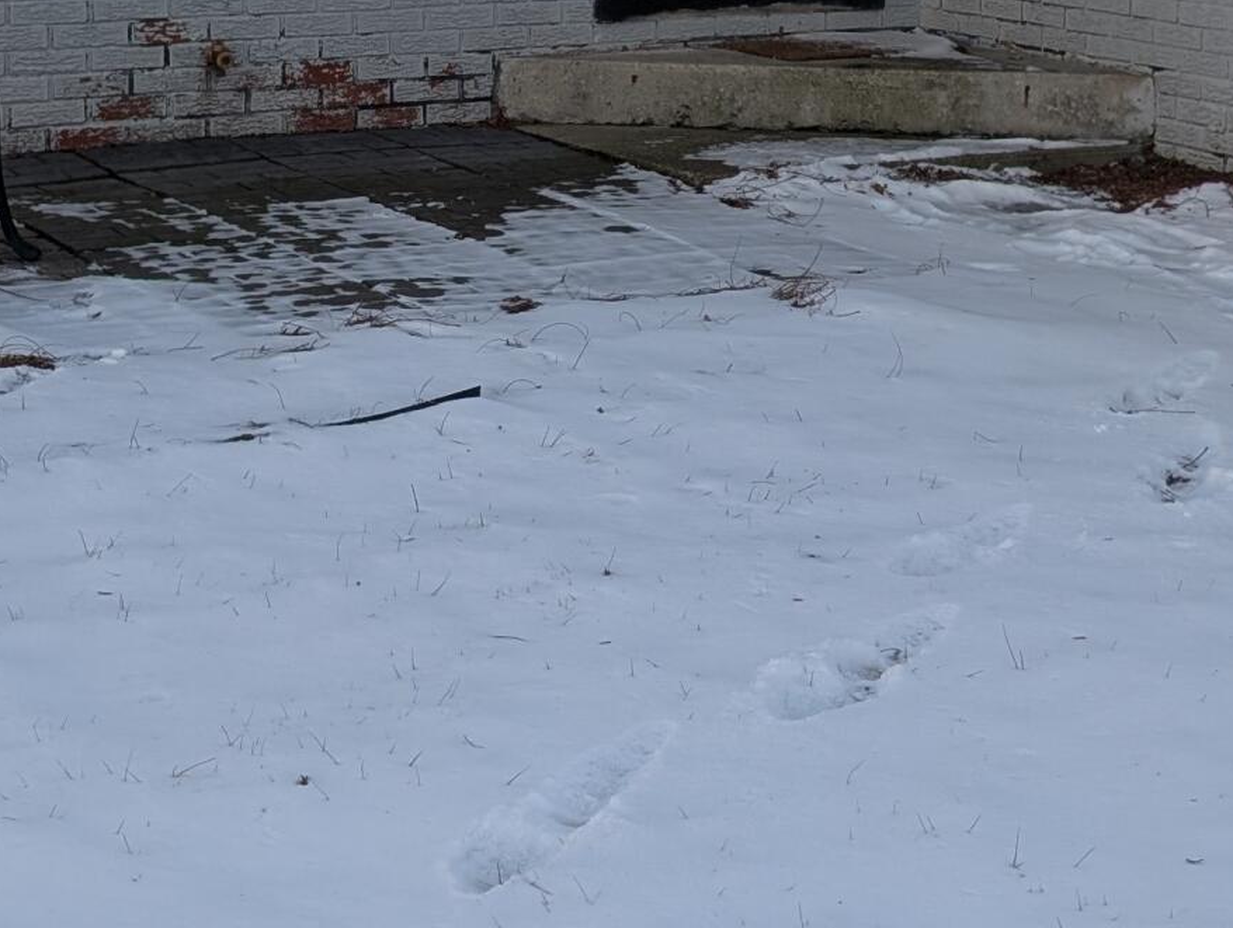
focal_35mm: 82
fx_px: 2925
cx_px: 751
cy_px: -3
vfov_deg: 17.6
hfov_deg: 23.8
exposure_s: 1/873
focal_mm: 6.9
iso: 18
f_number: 1.68
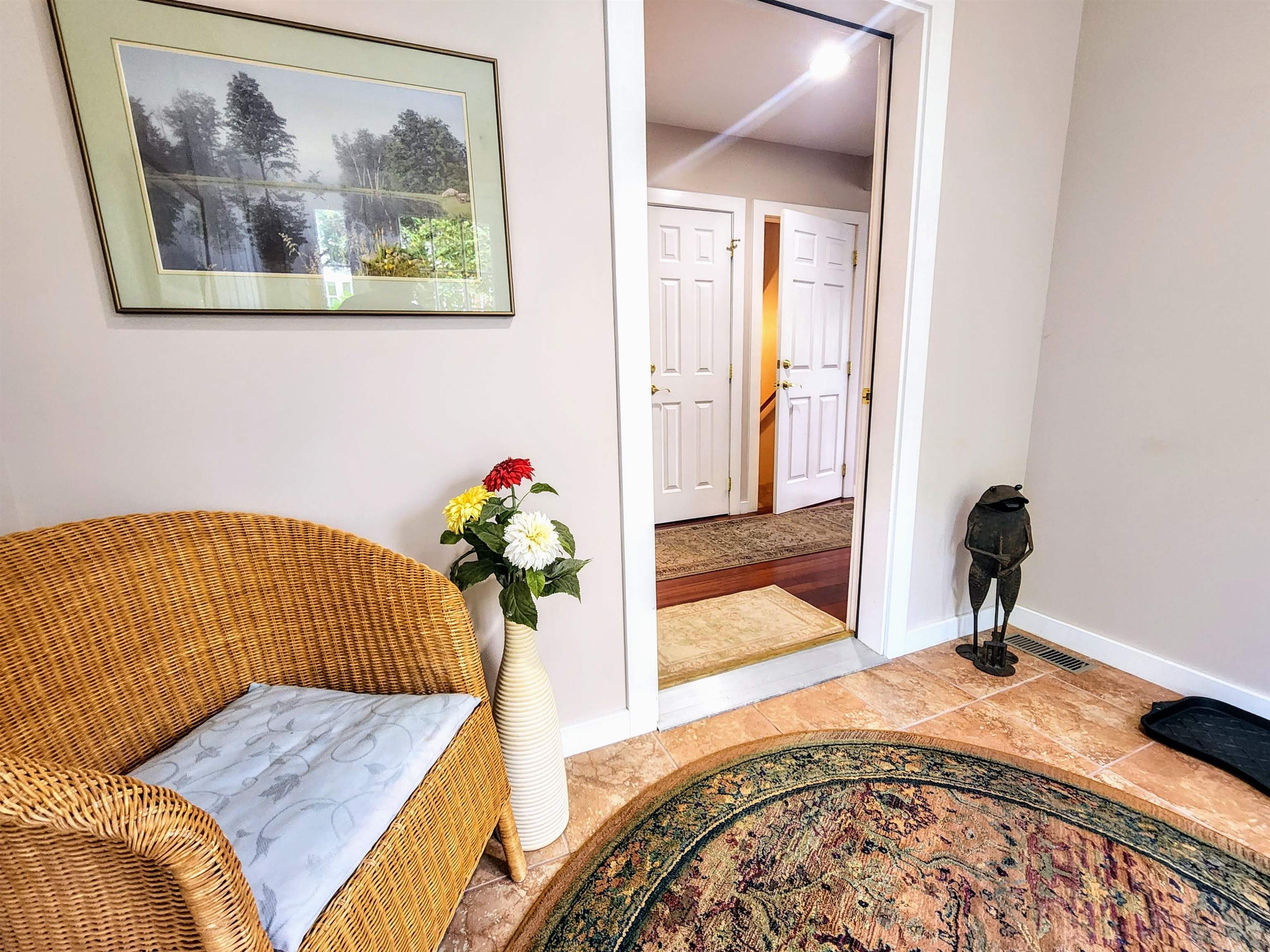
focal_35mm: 13
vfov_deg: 89.9
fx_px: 477
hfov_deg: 106.2
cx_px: 635
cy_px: 476
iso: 320
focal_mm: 2.2
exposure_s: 1/40
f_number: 2.2
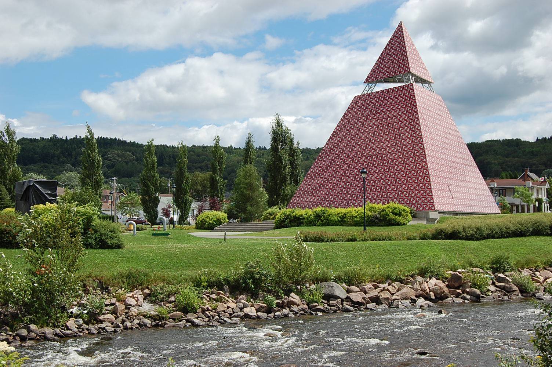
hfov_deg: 37.9
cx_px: 276
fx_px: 804
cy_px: 184
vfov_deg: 25.7
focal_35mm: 52
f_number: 10
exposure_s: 1/400
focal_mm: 35
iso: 200
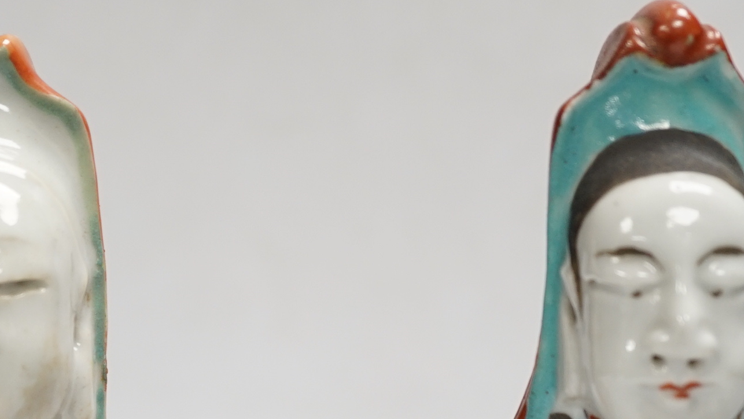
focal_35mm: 103
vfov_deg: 11.6
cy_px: 471
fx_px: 2032
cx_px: 326
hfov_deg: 20.7
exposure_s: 1/60
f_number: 3.5
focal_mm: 30
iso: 320
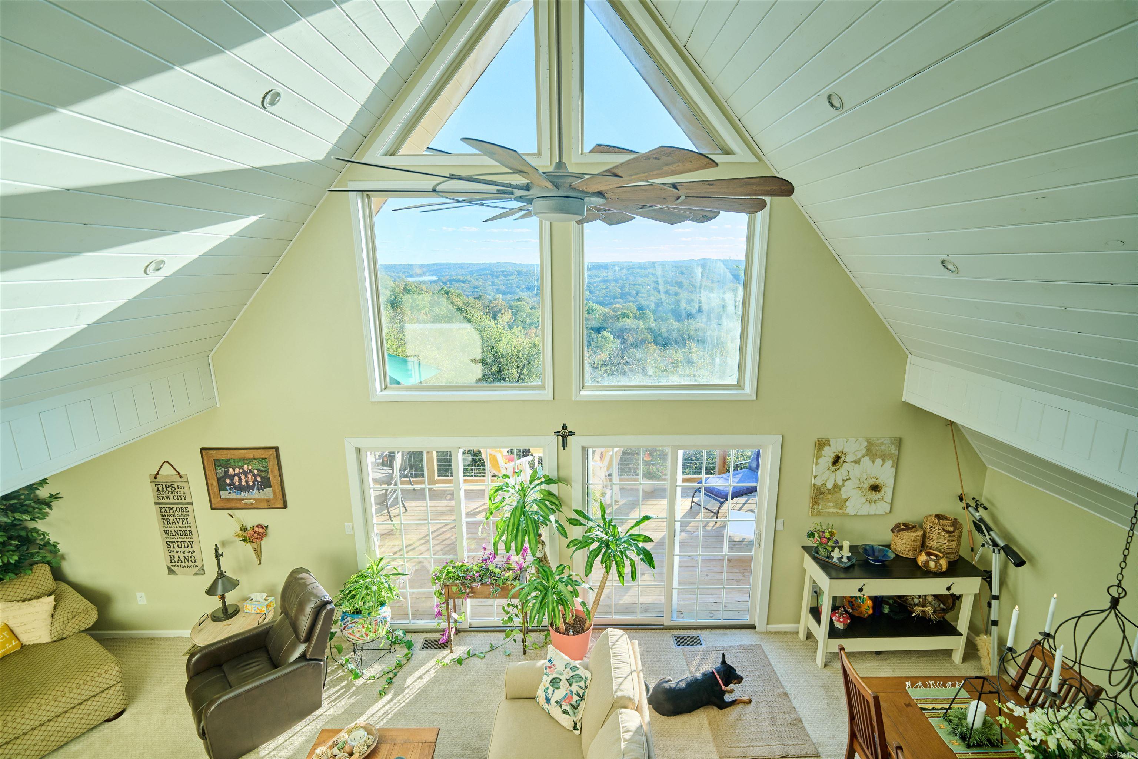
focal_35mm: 16
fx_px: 506
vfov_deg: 73.7
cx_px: 569
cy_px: 380
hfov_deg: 96.7
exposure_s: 1/8000
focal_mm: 16
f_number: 2.8
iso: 1250
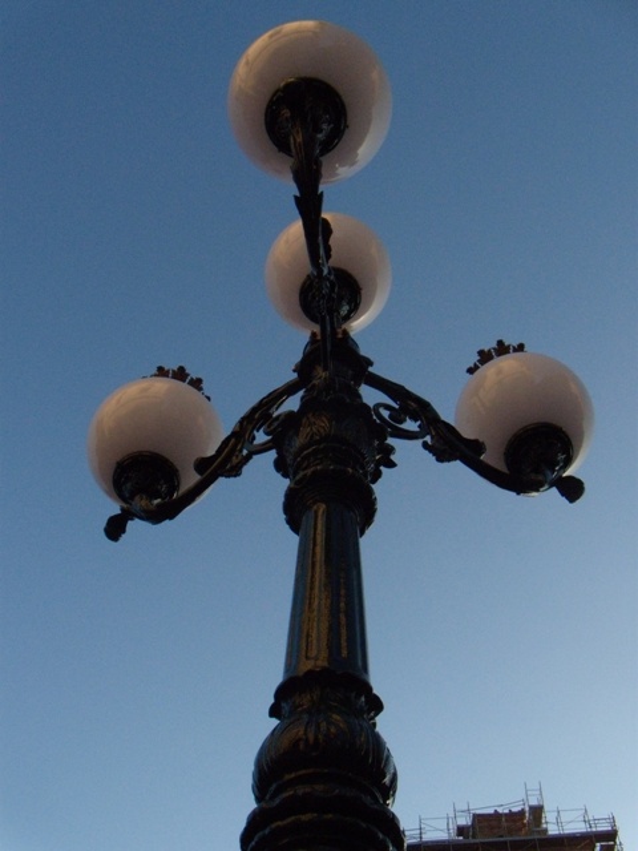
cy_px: 426
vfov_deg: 51.4
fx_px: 885
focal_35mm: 36
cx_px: 319
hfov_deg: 39.7
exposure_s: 1/320
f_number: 8.5
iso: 400
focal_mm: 6.4
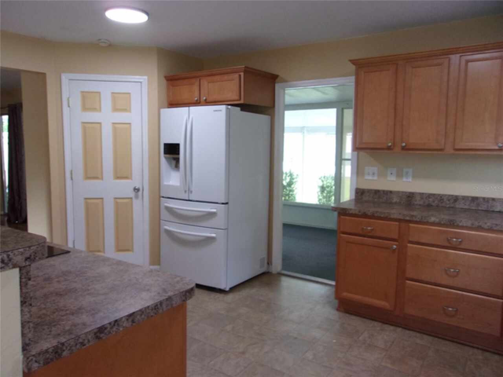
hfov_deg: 65.3
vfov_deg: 51.4
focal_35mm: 27
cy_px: 188
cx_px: 252
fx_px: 392
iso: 200
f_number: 3
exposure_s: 1/34
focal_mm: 4.9
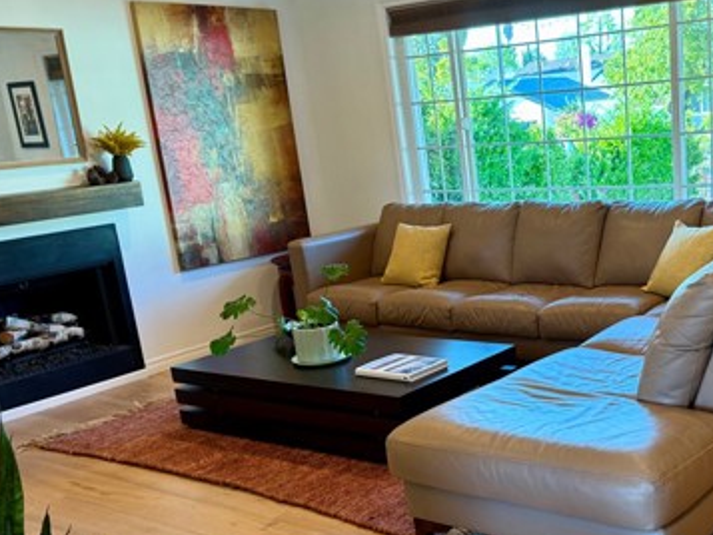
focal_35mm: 43
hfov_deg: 42.4
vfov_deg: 33.2
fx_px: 886
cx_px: 543
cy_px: 373
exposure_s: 1/60
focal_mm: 6.76
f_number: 1.78
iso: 125
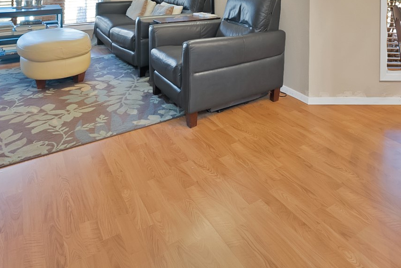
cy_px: -22
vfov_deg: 38.9
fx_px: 312
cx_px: 277
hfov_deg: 63.2
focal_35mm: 28
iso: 640
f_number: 9
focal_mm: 12
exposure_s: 1.6
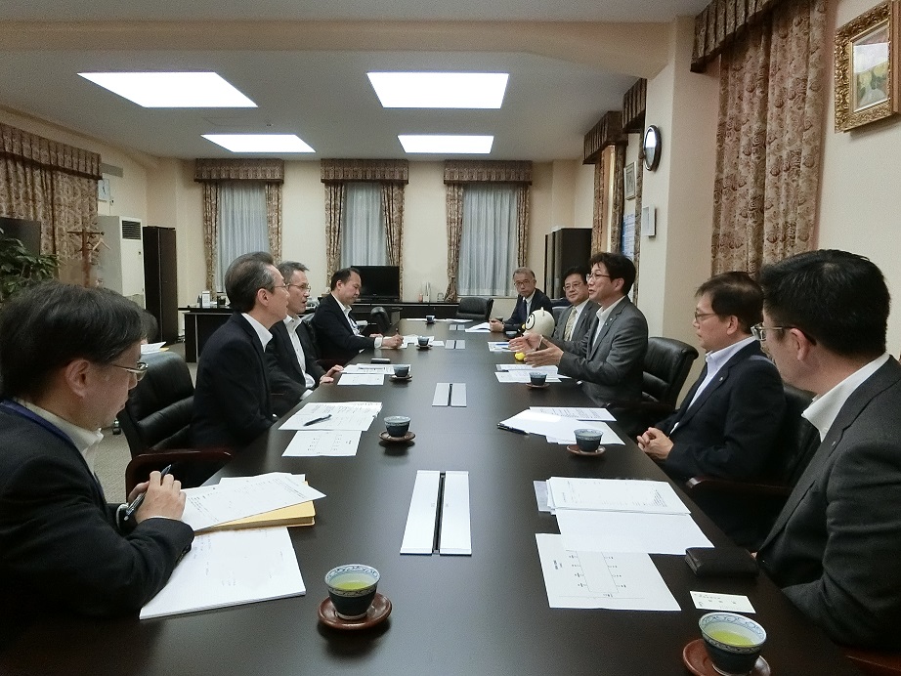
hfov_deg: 69.4
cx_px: 450
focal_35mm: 25
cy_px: 338
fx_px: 651
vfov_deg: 54.9
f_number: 3.5
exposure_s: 1/250
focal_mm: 4.5
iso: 800
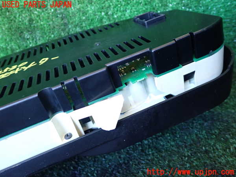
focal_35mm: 30
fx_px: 205
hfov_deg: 60.0
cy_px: 88
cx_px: 118
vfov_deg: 46.8
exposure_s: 1/30
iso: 400
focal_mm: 5.4
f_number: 2.3
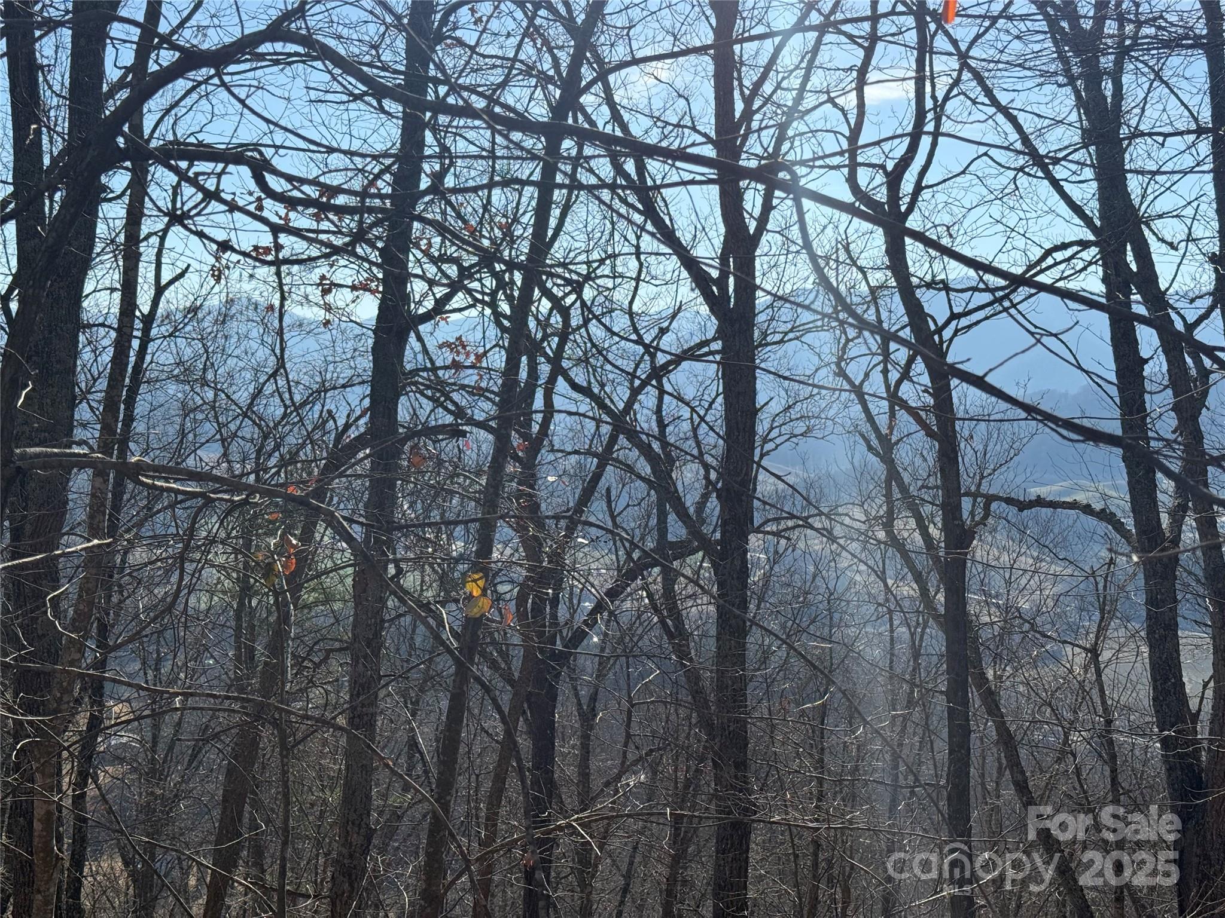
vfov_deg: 30.3
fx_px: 1699
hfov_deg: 39.7
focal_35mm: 48
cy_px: 459
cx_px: 612
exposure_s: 1/6024
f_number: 1.78
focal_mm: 6.76
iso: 64
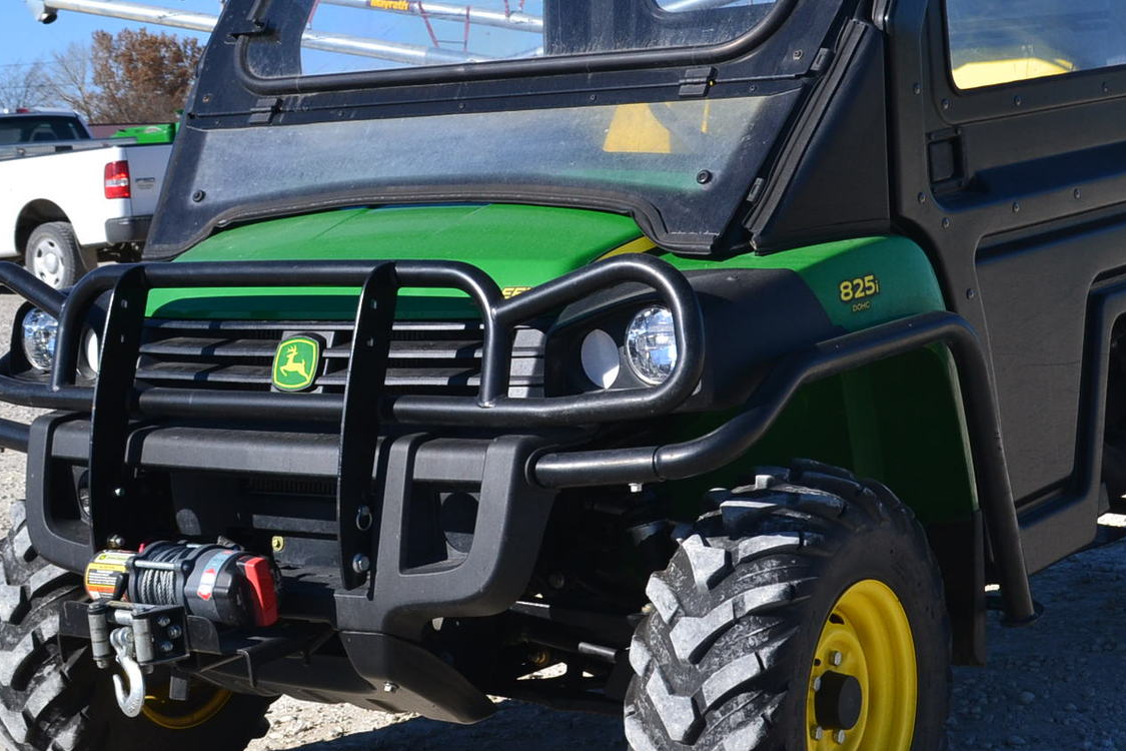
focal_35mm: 71
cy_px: 267
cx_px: 698
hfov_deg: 28.4
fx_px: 2221
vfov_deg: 19.1
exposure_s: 1/400
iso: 400
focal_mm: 26
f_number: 11
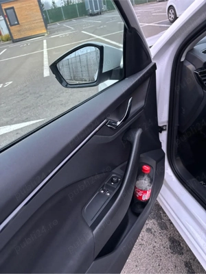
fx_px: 206
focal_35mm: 26
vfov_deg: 67.3
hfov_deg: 53.1
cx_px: 103
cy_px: 137
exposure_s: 1/33
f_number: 1.6
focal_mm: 5.96
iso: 500
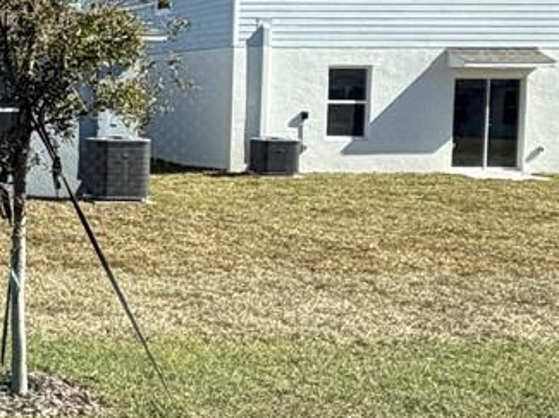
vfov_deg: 21.2
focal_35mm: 69
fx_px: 1113
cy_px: 155
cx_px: -279
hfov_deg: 22.9
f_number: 2.2
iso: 40
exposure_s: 1/590
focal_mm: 2.22
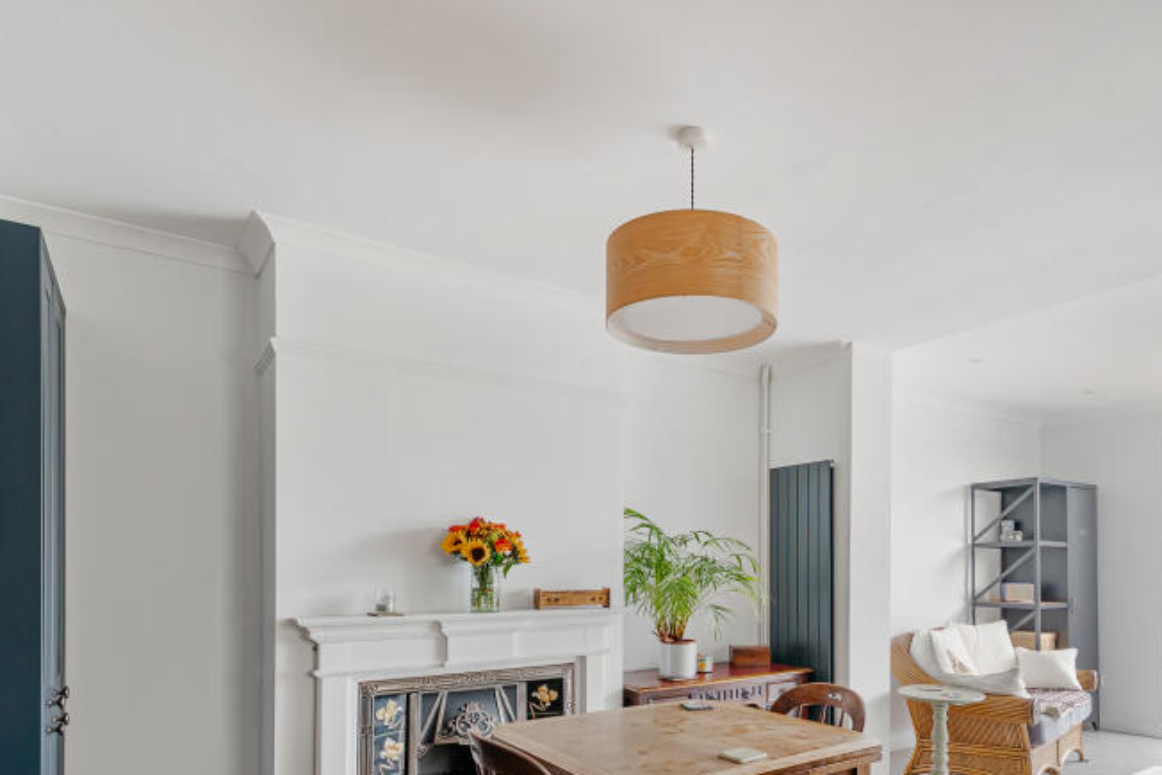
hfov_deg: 77.7
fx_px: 710
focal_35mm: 22
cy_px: 595
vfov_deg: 54.2
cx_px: 695
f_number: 8
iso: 320
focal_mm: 14
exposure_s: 1/320
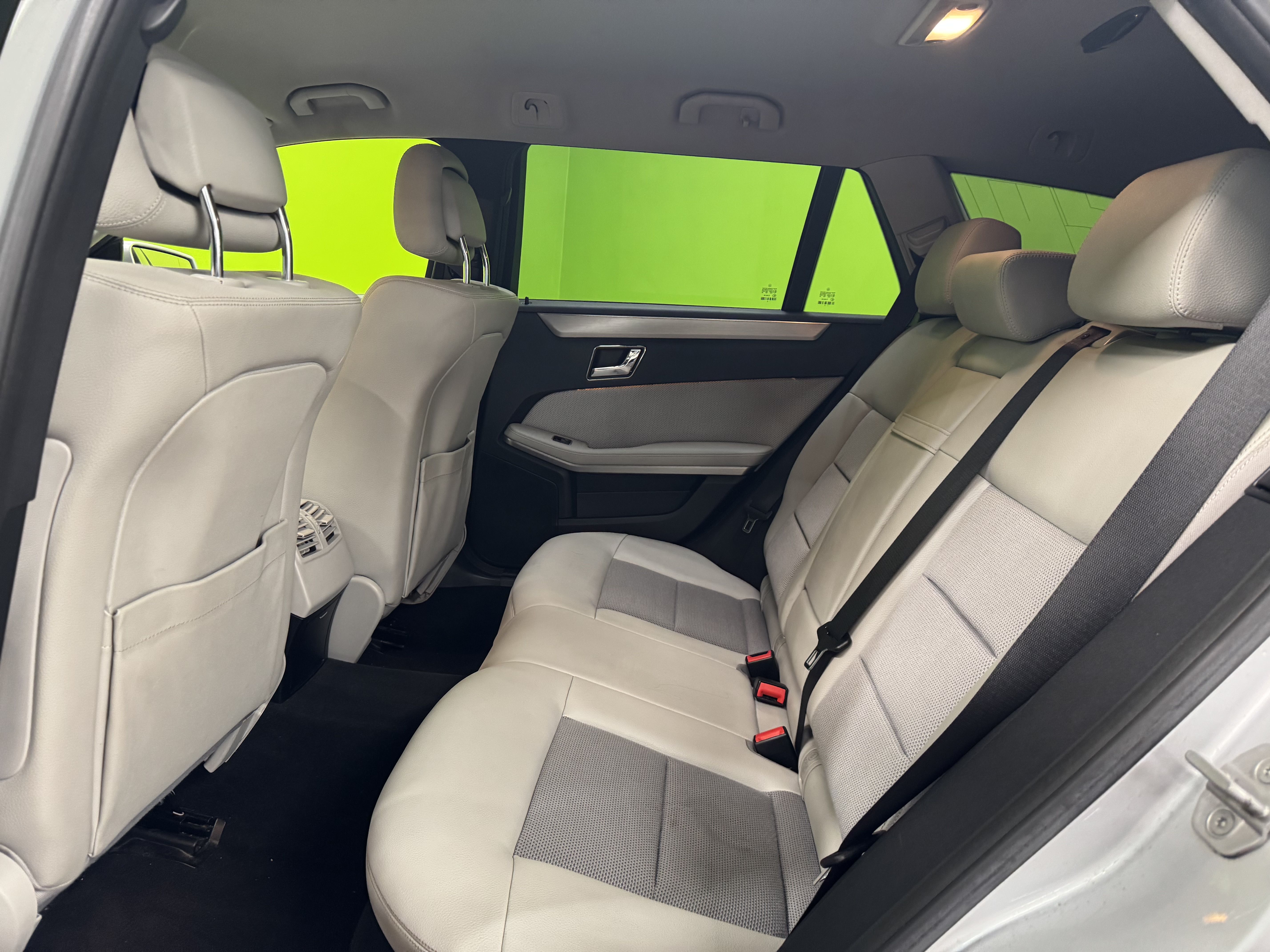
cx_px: 635
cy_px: 476
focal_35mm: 24
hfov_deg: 71.6
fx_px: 881
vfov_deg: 56.8
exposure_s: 1/50
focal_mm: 6.76
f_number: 1.78
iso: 400
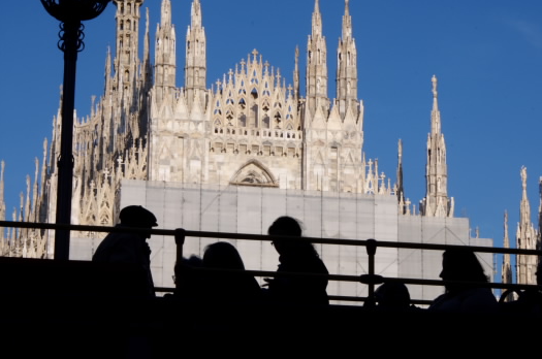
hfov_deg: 17.1
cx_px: 308
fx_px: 1803
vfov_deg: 11.4
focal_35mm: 120
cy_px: 180
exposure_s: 1/50
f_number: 36
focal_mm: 70
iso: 200
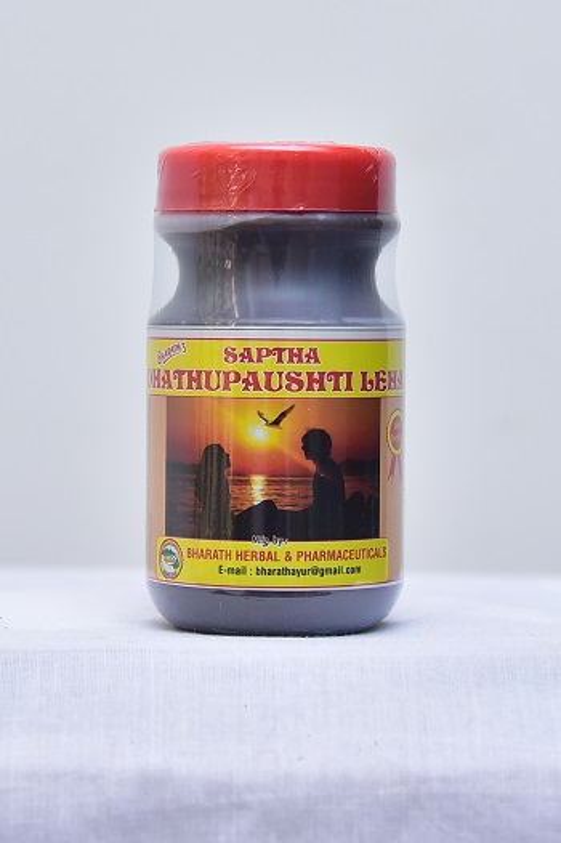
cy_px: 422
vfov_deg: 34.5
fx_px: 1357
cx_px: 280
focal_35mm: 58
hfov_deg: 23.4
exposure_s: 1/125
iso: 1250
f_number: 4
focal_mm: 58
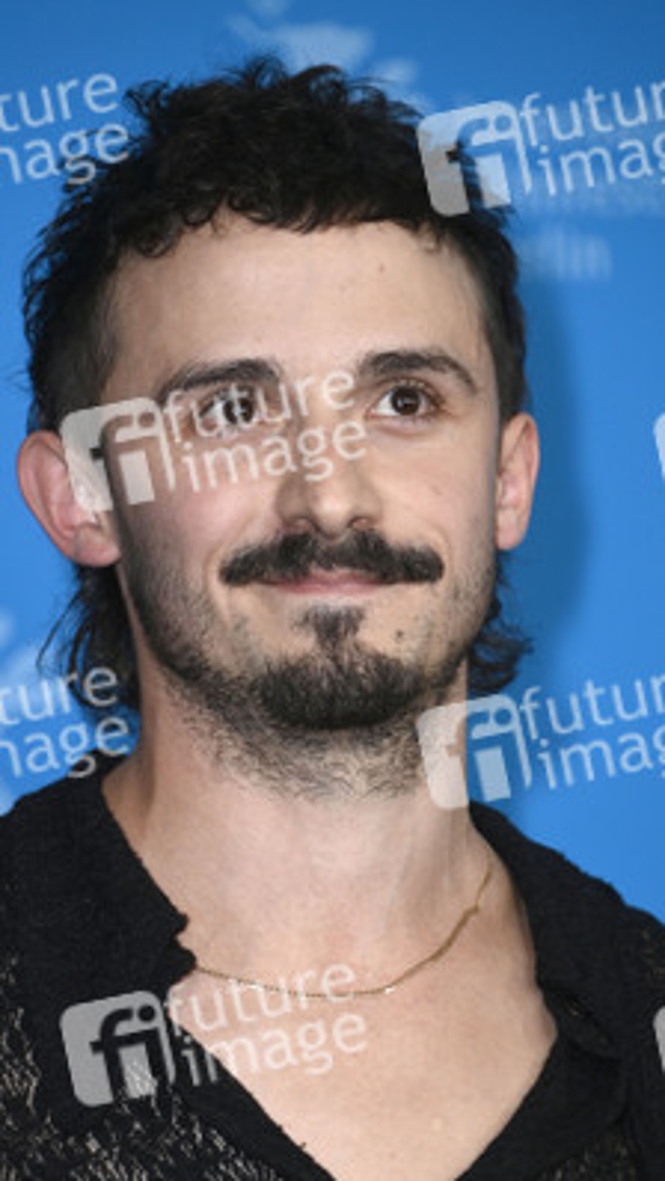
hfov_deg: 4.6
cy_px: 590
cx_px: 300
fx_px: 8241
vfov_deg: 8.2
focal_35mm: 263
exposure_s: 1/250
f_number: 5.6
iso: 1000
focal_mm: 250
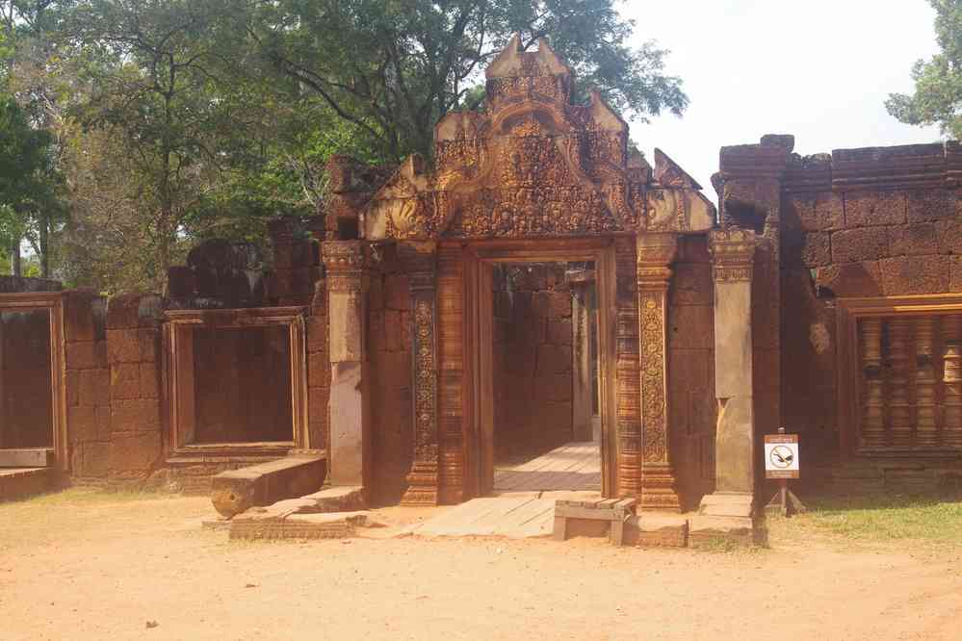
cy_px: 320
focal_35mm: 50
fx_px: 1323
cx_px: 481
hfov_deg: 40.0
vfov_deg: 27.3
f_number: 9
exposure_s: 1/60
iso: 200
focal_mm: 33
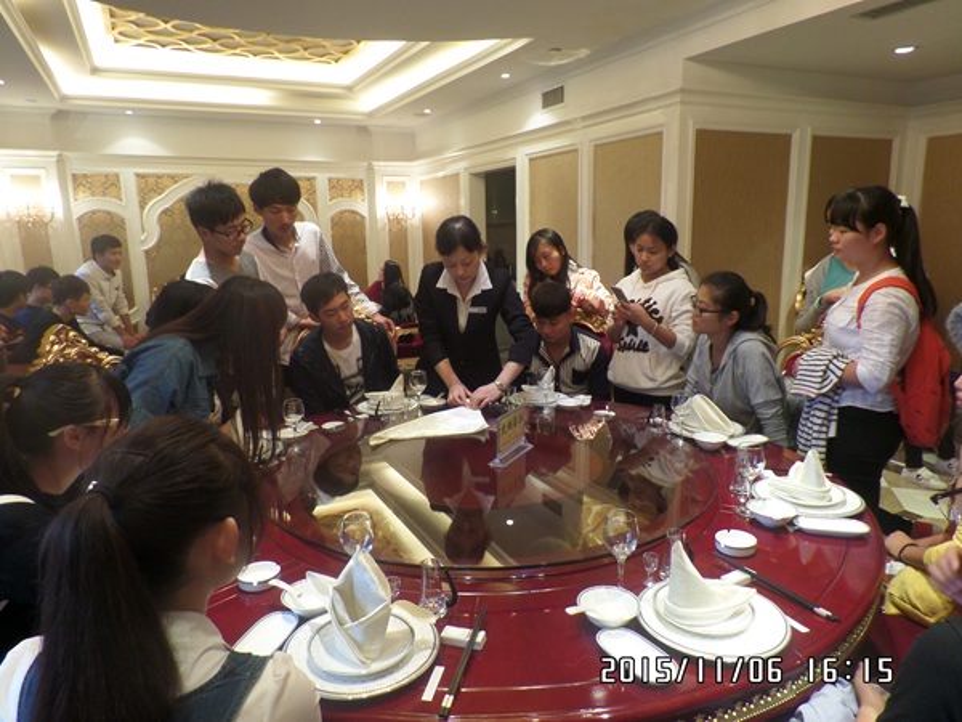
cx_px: 481
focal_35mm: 23
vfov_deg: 58.9
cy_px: 361
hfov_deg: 73.9
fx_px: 639
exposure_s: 1/30
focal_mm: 4.1
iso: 240
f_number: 2.8
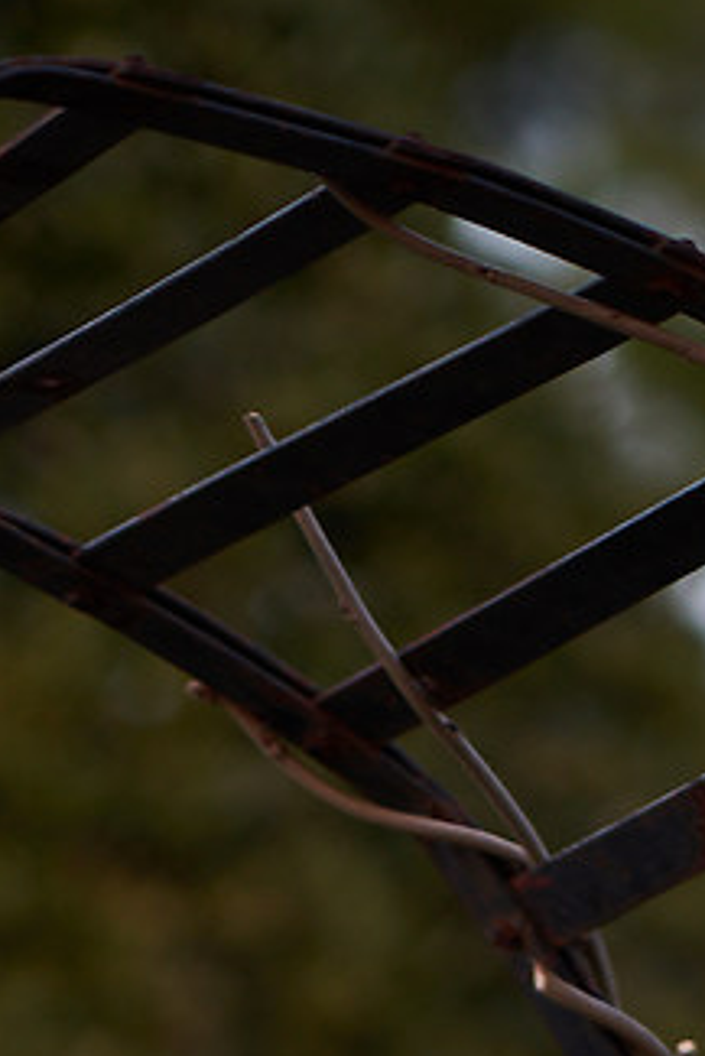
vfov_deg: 3.2
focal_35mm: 628
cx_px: -88
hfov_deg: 2.2
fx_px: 18426
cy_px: 3597
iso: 160
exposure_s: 1/125
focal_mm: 85
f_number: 1.4
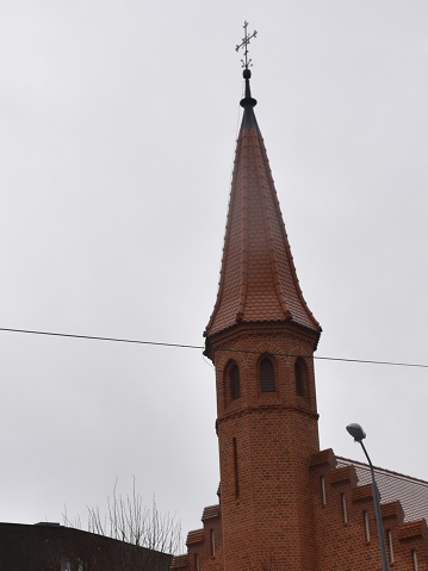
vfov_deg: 29.1
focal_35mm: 65
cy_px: 470
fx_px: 1072
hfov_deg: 22.6
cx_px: 218
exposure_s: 1/160
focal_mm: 18
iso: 100
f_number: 6.3
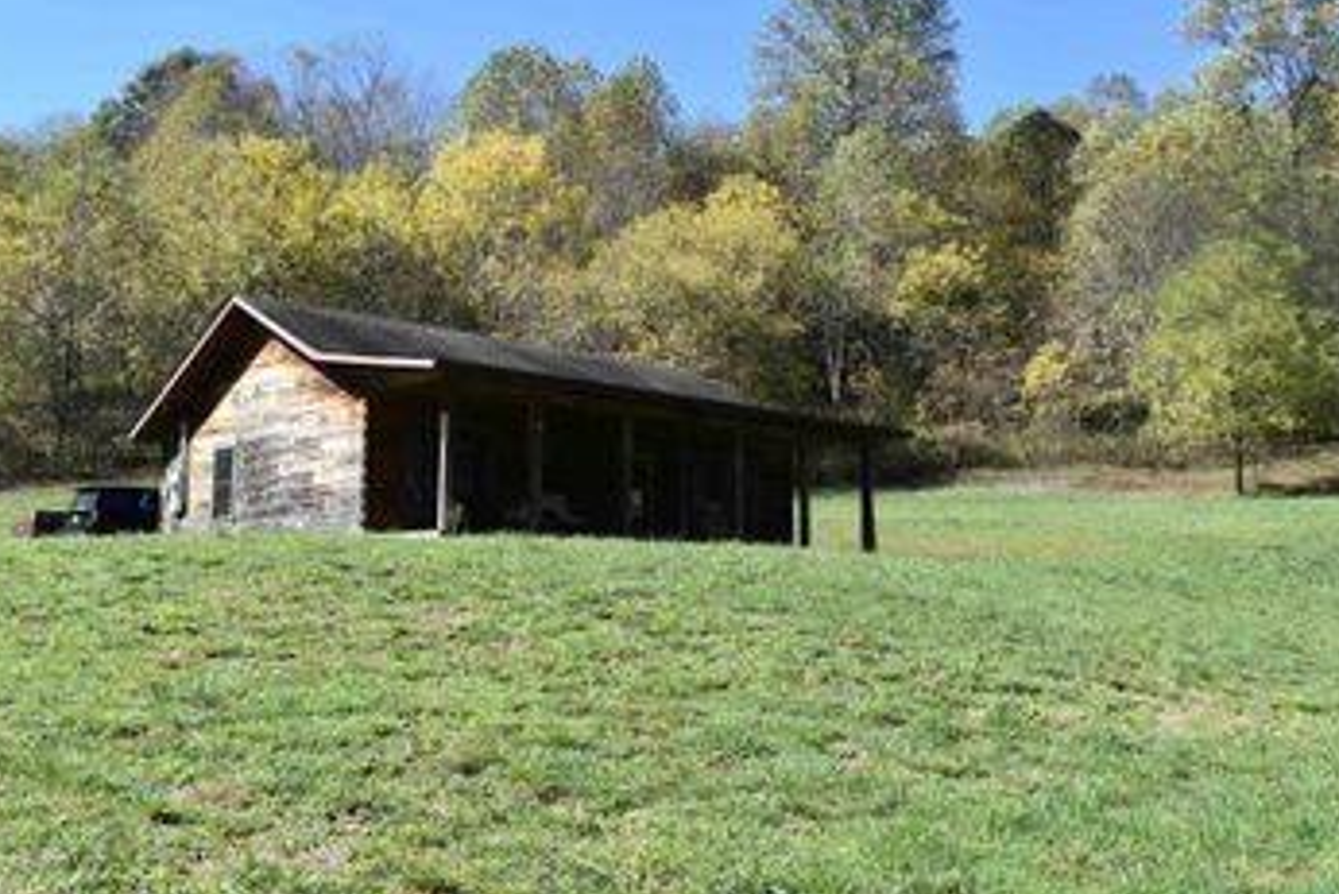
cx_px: 611
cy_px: 366
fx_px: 1451
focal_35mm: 39
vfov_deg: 34.1
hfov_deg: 49.5
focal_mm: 18
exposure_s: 1/125
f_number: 8
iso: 100
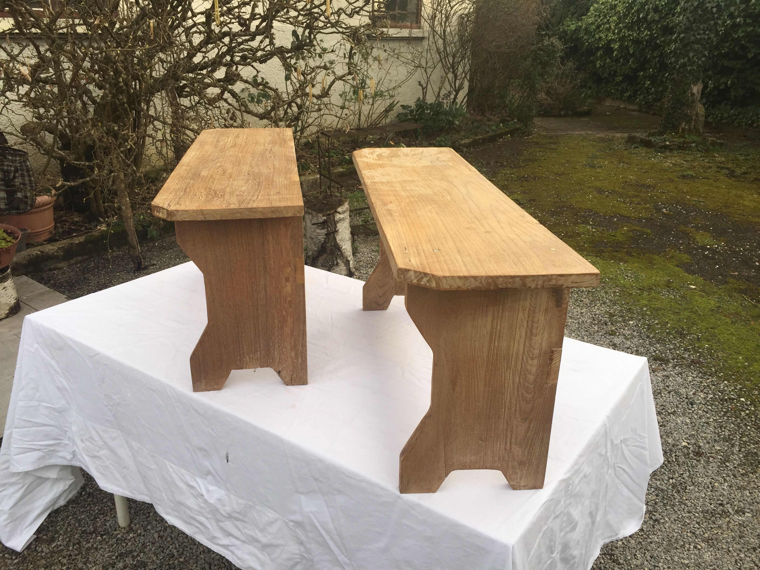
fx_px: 637
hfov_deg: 61.7
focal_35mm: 29
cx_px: 380
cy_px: 285
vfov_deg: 48.2
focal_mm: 4.15
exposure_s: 1/460
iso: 32
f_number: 2.2
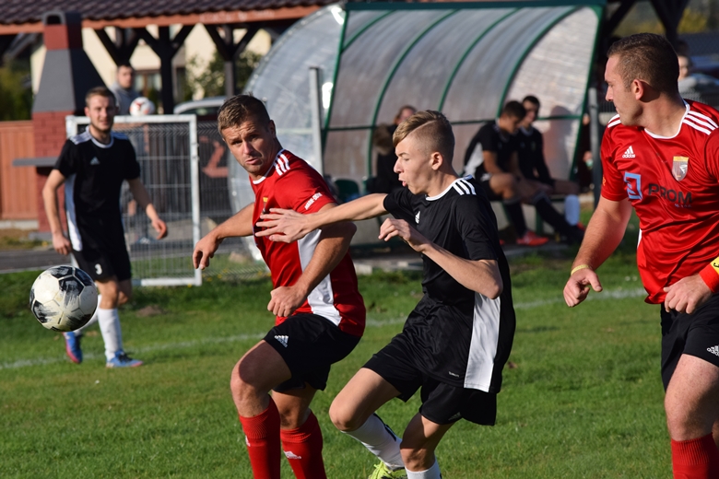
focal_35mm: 255
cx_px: 360
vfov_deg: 5.4
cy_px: 240
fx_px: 5093
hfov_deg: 8.1
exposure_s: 1/2000
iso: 320
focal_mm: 170
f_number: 8
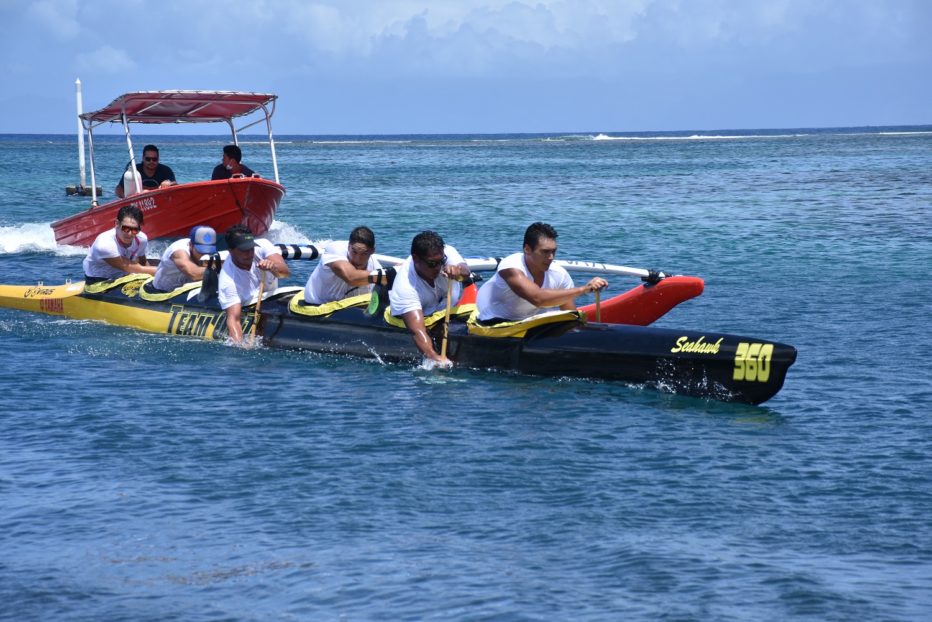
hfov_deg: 16.1
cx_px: 466
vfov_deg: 10.8
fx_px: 3301
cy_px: 311
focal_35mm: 128
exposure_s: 1/1250
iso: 320
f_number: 9
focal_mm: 85
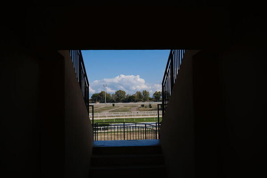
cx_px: 134
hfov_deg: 54.4
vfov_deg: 37.9
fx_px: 260
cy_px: 89
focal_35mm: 35
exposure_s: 1/800
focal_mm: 23
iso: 125
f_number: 5.6
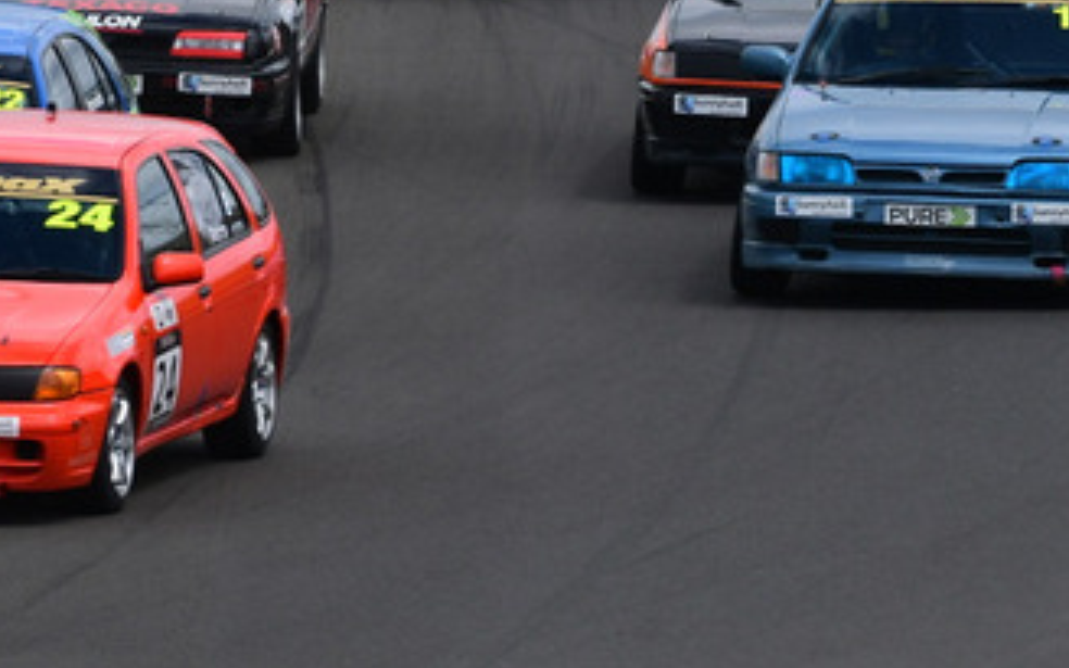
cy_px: 39
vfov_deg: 1.3
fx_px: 30445
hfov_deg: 2.0
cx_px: 163
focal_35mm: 1045
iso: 320
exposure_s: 1/640
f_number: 10
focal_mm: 280
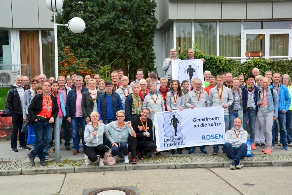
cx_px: 146
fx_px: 414
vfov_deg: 26.5
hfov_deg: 38.9
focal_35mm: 51
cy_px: 98
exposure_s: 1/60
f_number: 8
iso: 500
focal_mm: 34
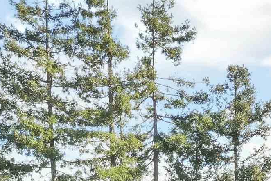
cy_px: 360
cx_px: 328
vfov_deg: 9.8
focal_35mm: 130
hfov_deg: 15.2
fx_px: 978
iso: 100
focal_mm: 10.26
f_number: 5
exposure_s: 1/320
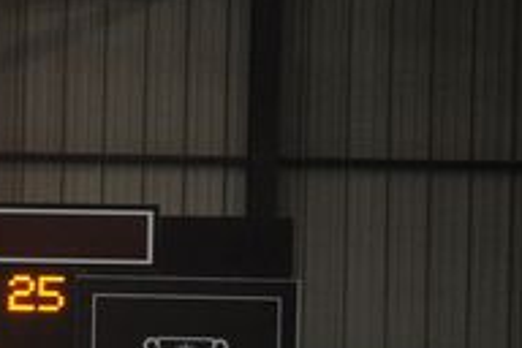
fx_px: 9642
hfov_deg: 3.1
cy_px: 348
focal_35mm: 665
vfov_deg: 2.1
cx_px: -258
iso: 6400
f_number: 4
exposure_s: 1/400
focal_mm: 200
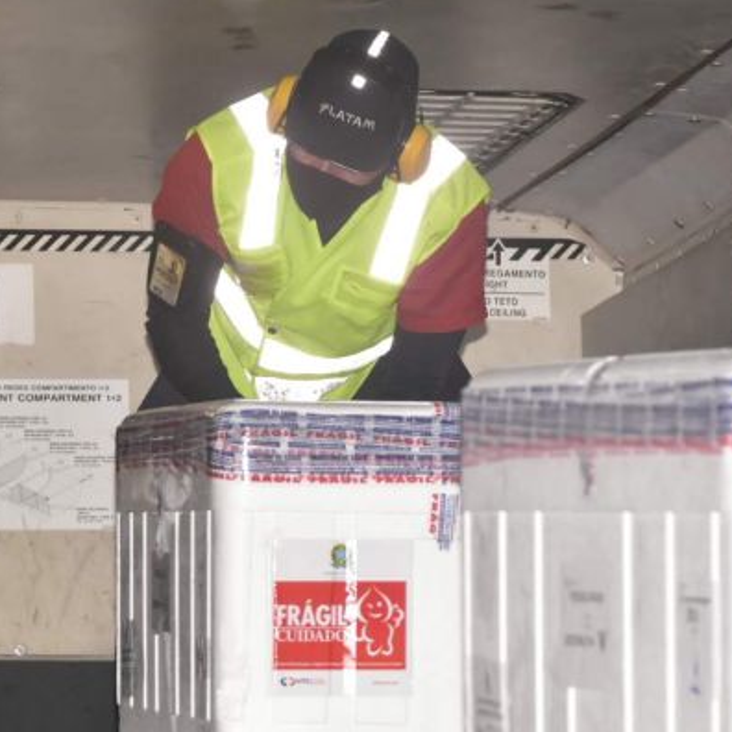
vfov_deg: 7.1
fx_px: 5858
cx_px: 346
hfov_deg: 7.2
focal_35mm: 245
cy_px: 441
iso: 1600
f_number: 5.6
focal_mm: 95
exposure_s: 1/100
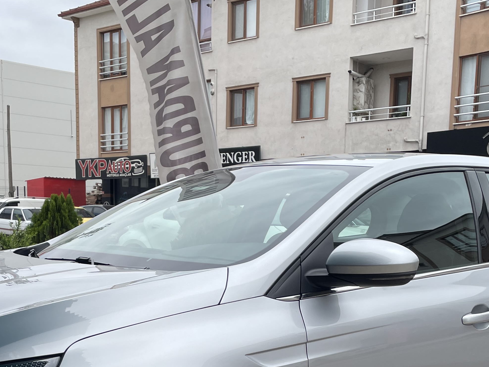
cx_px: 202
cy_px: 324
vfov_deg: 26.7
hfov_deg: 36.1
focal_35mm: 53
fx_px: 749
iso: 32
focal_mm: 4.2
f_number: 1.6
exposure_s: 1/1742
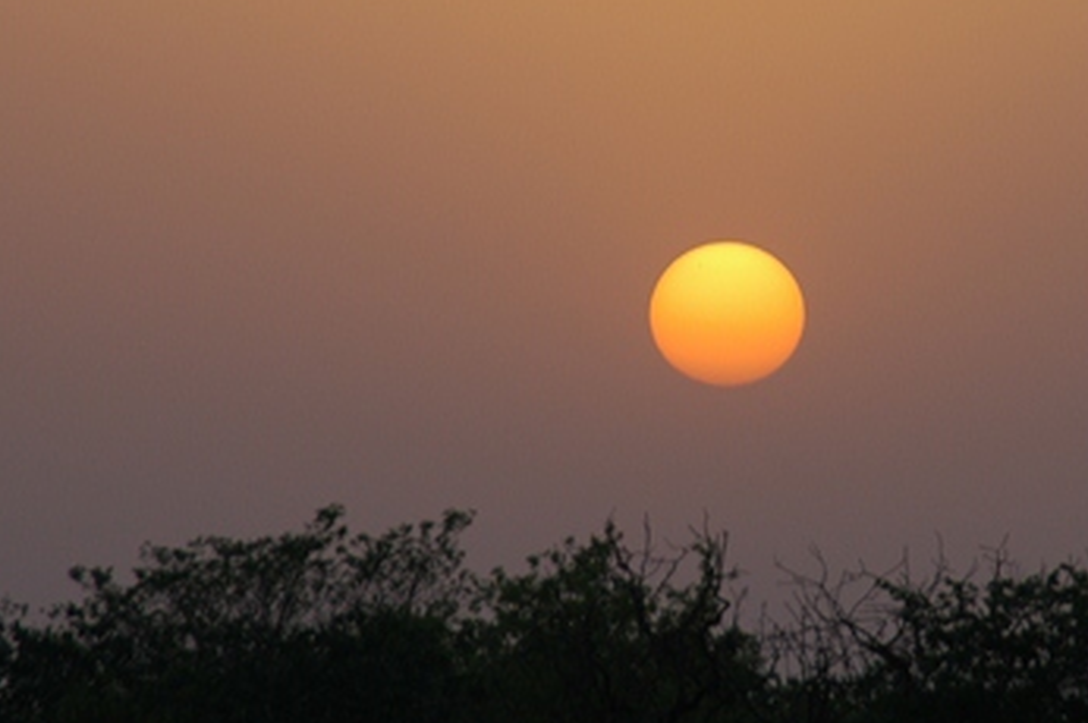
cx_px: 714
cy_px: 330
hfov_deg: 3.7
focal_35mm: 555
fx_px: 16757
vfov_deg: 2.5
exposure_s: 1/160
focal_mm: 200
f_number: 8
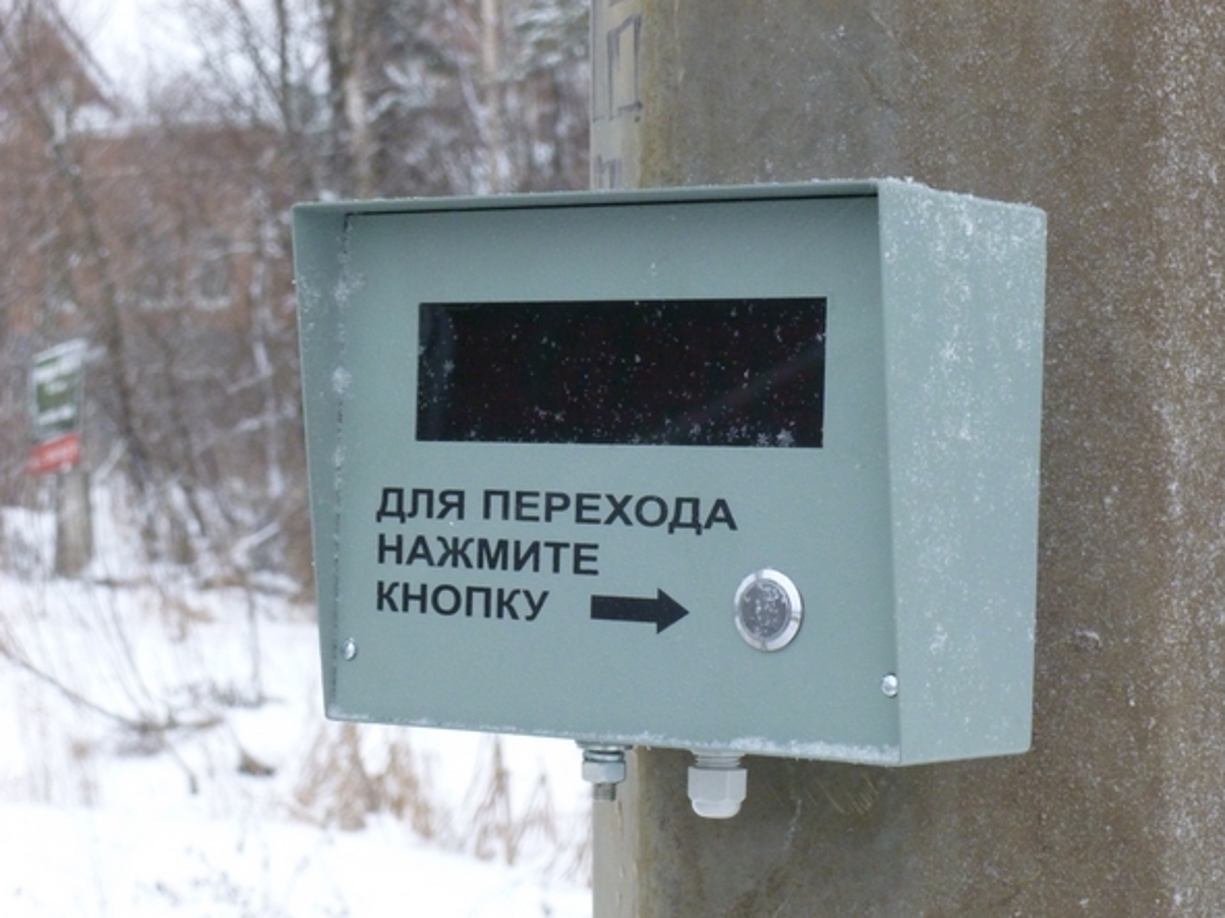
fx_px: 3255
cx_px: 659
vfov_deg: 16.1
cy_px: 493
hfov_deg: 21.3
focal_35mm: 92
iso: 400
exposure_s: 1/40
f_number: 4.6
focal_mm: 15.1
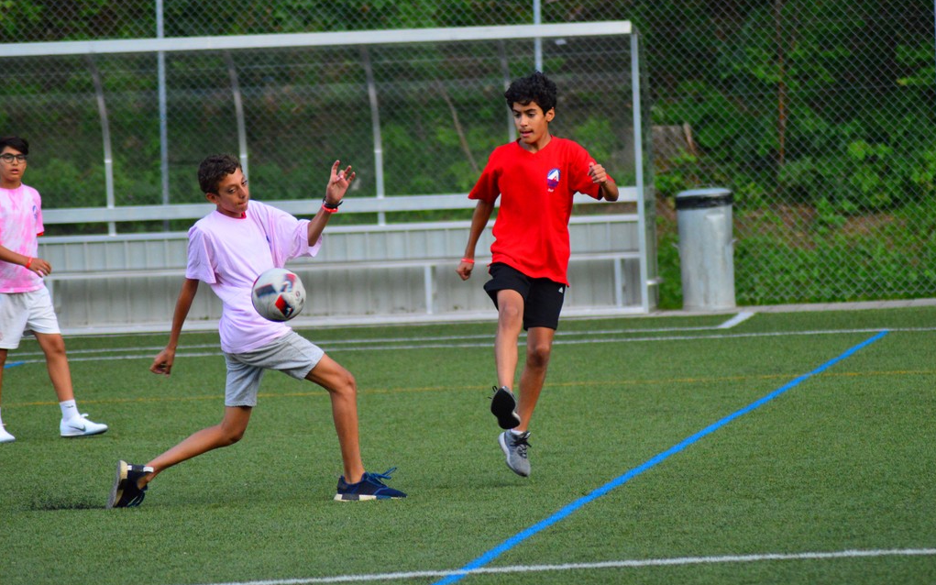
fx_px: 6058
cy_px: 302
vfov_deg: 5.5
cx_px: 468
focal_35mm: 238
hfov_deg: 8.8
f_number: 4.5
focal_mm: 155
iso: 1600
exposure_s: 1/500
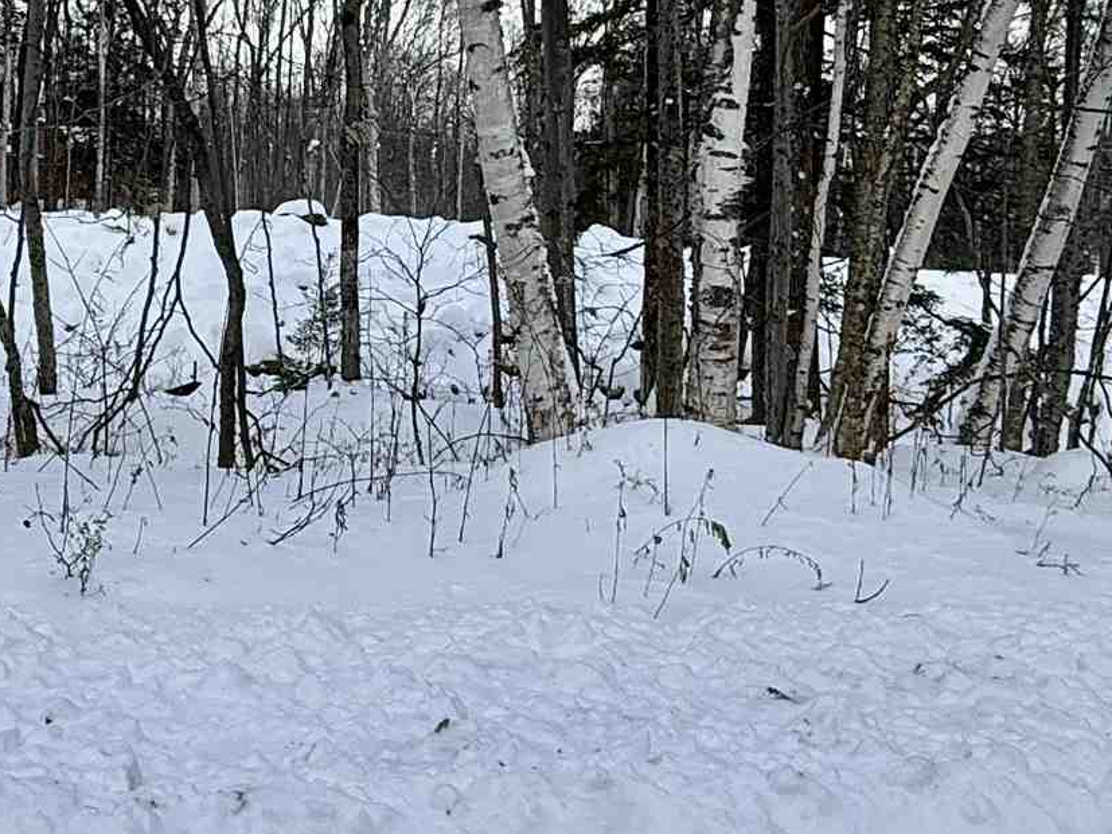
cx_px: 391
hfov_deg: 36.5
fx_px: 1670
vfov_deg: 27.7
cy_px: 235
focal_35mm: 52
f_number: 2.2
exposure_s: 1/1211
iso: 50
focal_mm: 2.22
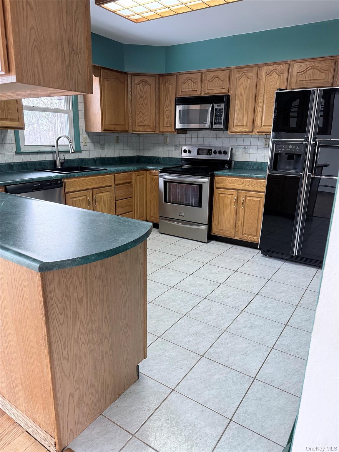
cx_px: 170
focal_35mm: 24
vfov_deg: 71.6
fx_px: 313
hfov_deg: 56.8
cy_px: 226
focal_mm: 6.76
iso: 200
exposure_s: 1/80
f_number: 1.78
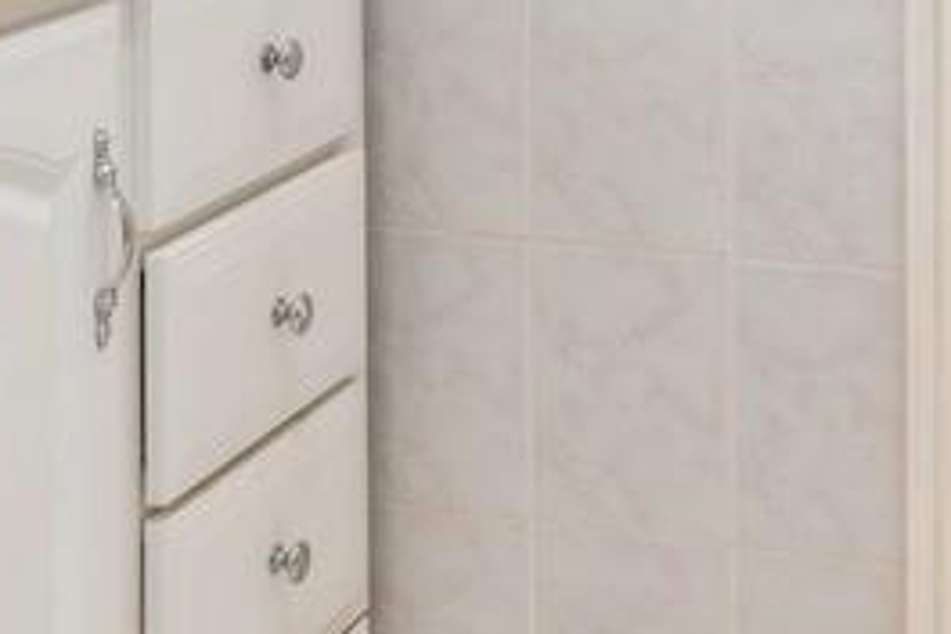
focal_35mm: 91
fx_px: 2404
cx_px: 702
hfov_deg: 22.2
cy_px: -472
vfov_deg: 13.6
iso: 640
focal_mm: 15
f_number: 14
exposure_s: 1/5
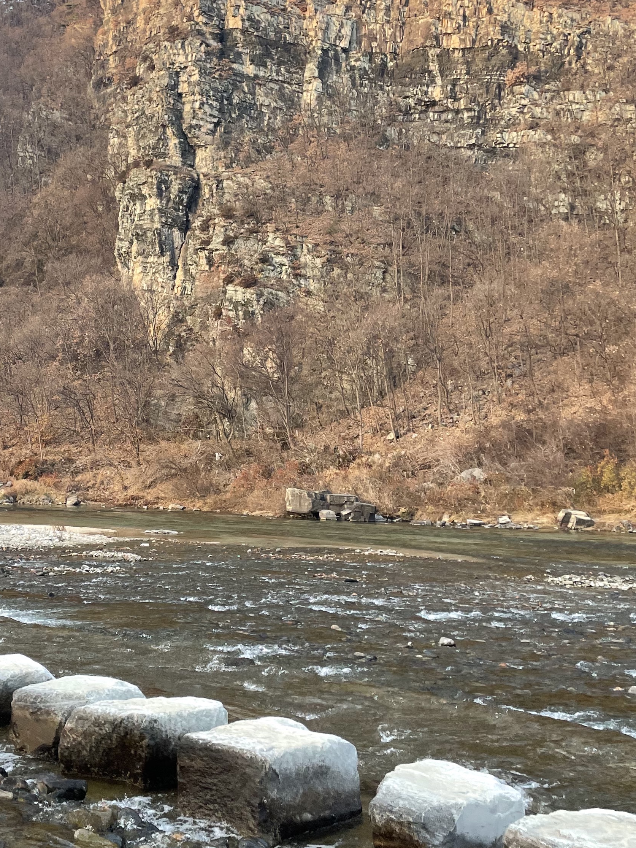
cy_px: 316
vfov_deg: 40.1
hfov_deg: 30.1
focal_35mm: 47
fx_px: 1151
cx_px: 122
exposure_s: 1/186
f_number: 1.6
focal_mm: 4.2
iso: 32
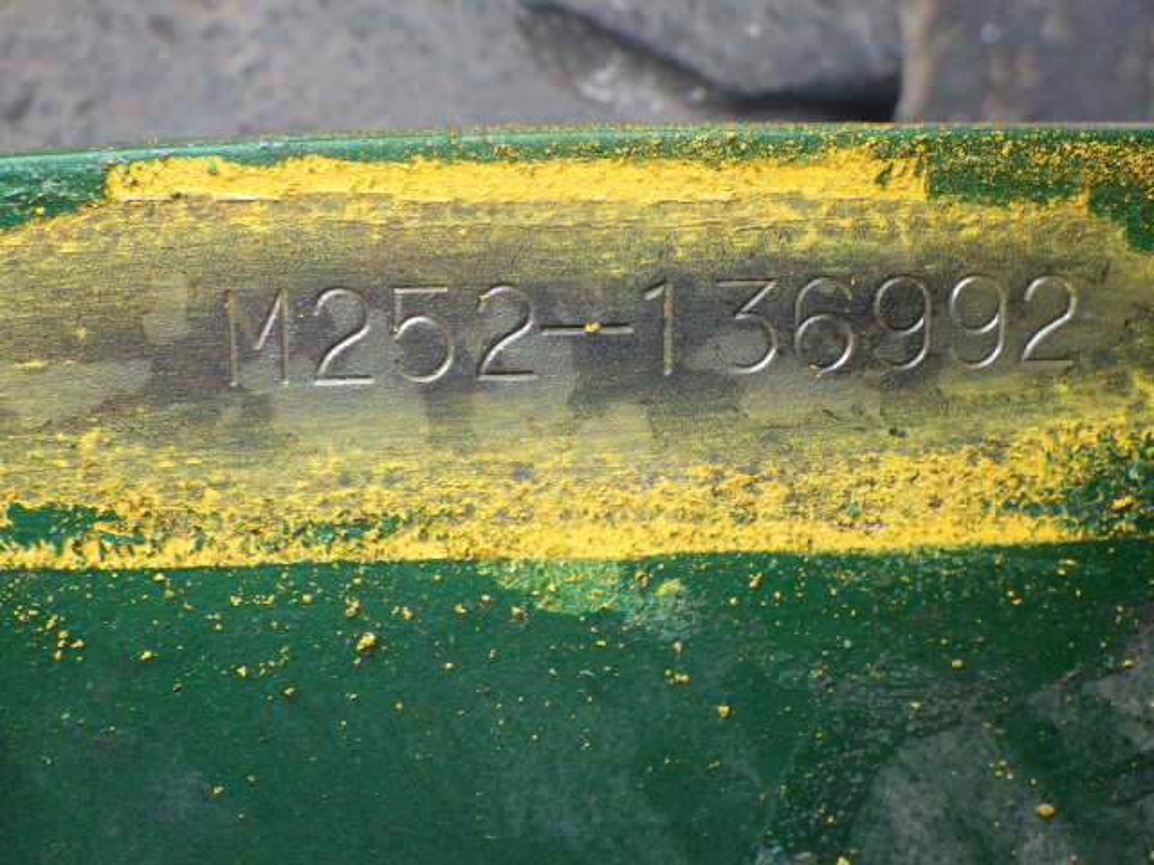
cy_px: 432
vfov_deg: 28.6
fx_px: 1700
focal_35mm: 51
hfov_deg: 37.5
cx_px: 577
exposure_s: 1/125
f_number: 4.4
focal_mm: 9.1
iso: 125
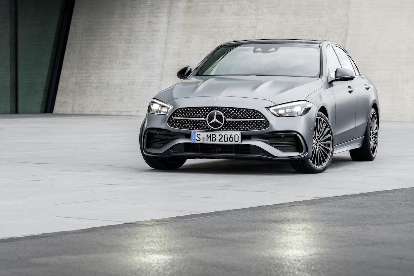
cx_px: 207
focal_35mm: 135
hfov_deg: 15.2
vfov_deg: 10.2
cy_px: 138
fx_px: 1552
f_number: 8
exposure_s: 1/6
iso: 100
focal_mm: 135
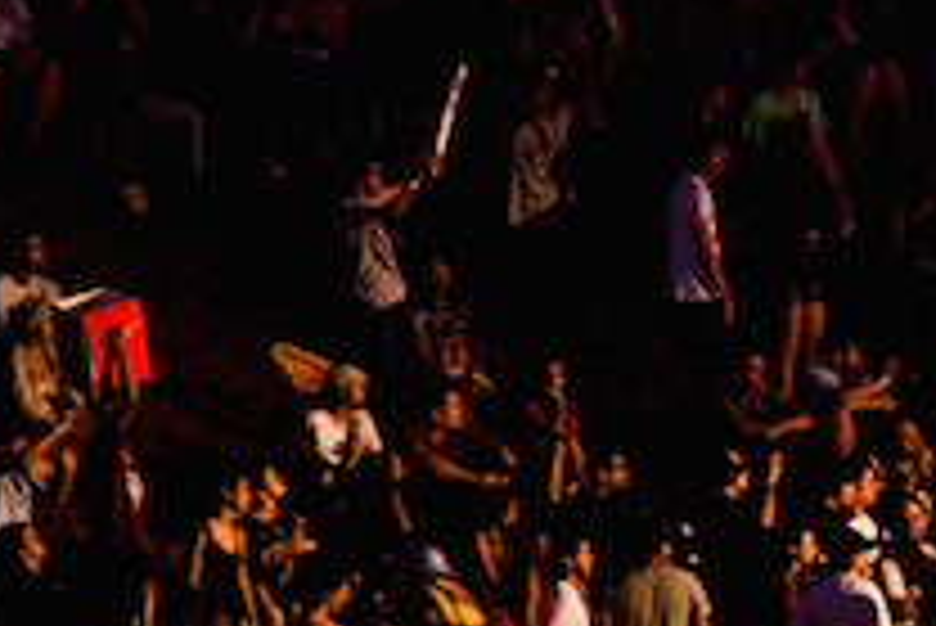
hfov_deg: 1.4
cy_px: 218
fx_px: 38740
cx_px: 1822
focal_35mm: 1489
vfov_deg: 0.9
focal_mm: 310
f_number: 4
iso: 1250
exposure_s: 1/20
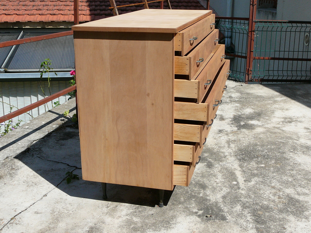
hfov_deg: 40.4
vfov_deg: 30.9
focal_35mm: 47
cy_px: 116
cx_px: 156
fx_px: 422
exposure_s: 1/320
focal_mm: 7
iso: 80
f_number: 5.6
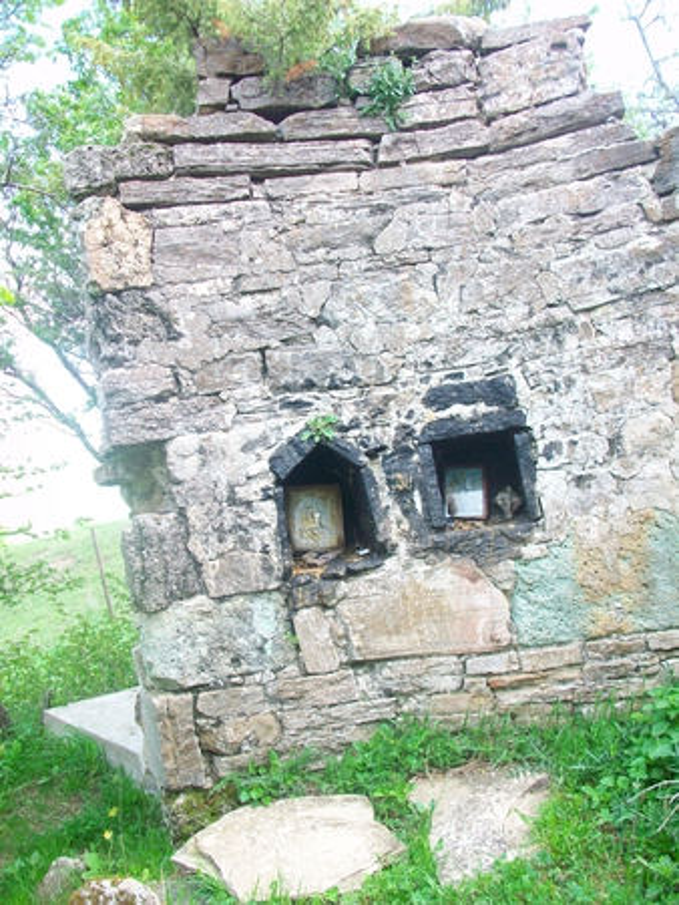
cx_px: 340
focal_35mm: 32
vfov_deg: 56.8
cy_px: 452
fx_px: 836
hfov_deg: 44.2
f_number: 2.8
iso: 64
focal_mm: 5.7
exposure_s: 1/80
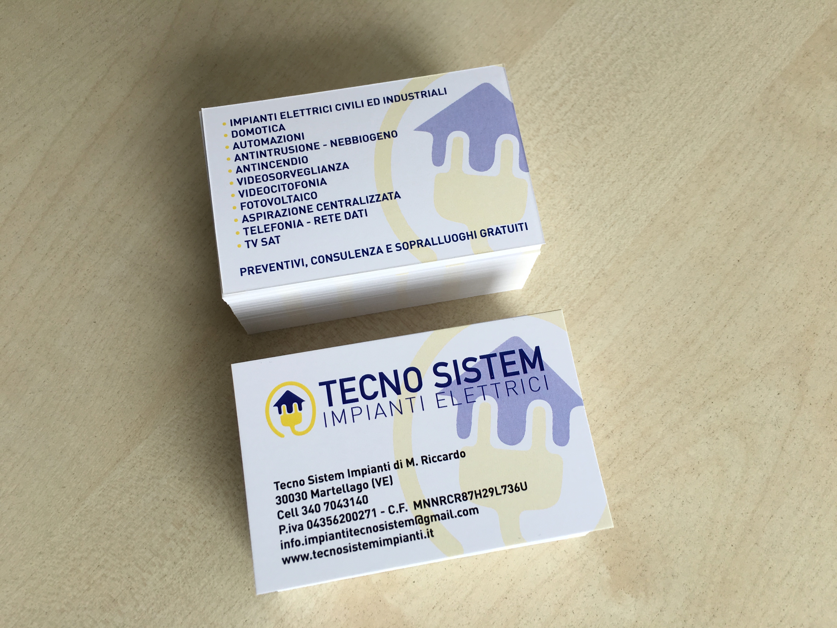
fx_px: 701
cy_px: 314
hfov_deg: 61.7
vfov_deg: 48.2
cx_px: 418
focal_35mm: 29
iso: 25
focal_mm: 4.15
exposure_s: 1/127
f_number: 2.2
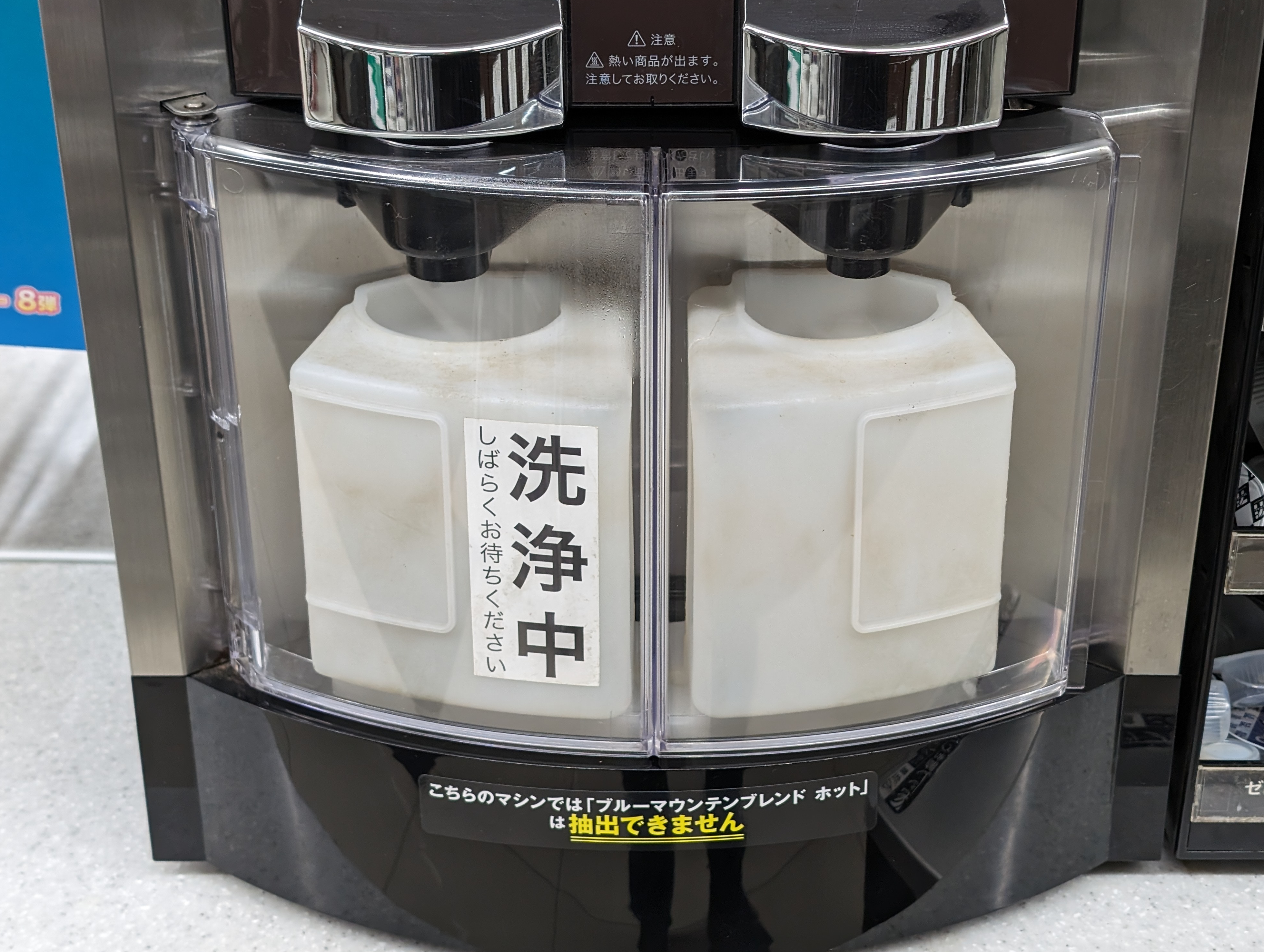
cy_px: 481
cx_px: 644
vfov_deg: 28.6
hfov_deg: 37.4
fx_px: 1865
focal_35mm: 51
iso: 142
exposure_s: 1/73.4
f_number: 1.68
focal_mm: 6.9
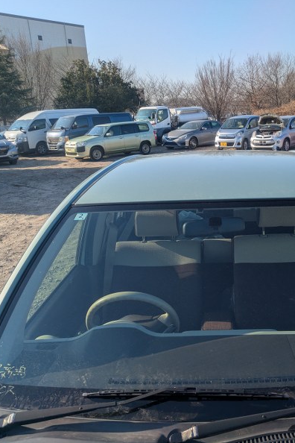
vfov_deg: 54.4
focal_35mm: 35
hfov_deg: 37.0
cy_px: 220
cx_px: 217
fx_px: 430
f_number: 1.89
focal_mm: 5.43
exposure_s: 1/1546
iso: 47
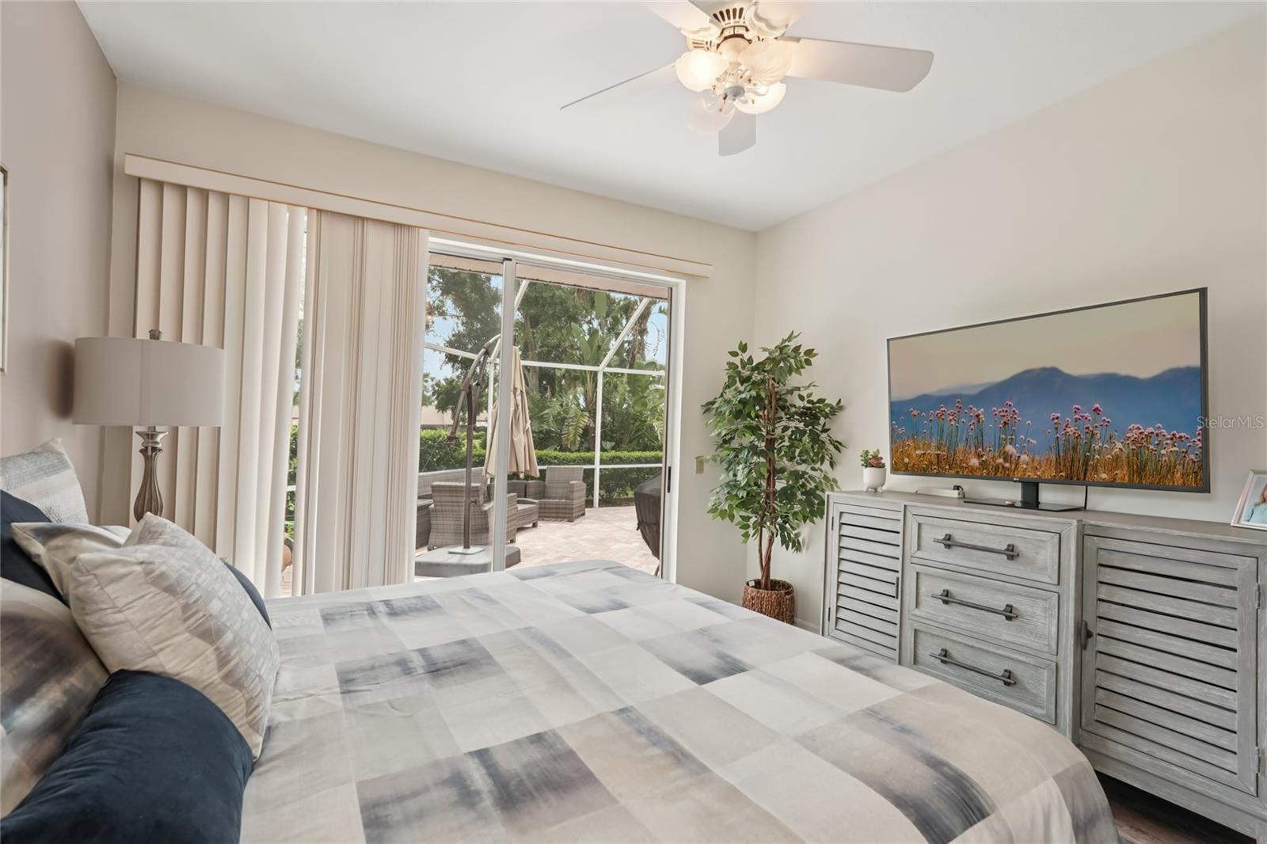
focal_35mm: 16
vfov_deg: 72.0
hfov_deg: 95.0
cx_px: 634
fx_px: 581
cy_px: 422
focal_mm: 16.5
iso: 400
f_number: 8
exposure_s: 1/50
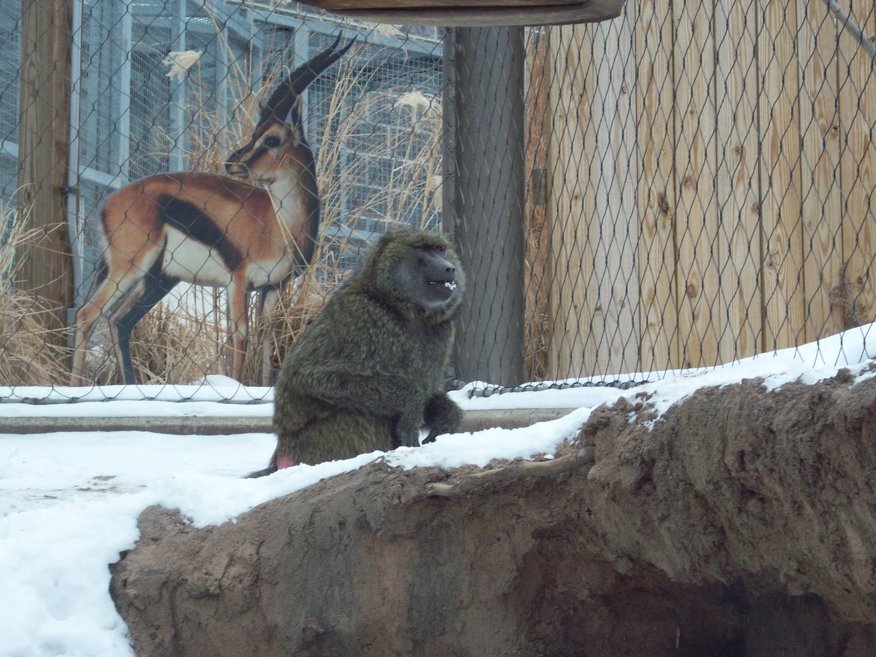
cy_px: 361
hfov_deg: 15.6
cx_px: 414
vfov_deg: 11.8
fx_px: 3188
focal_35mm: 126
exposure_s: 1/120
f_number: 5.2
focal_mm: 18.6
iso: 80
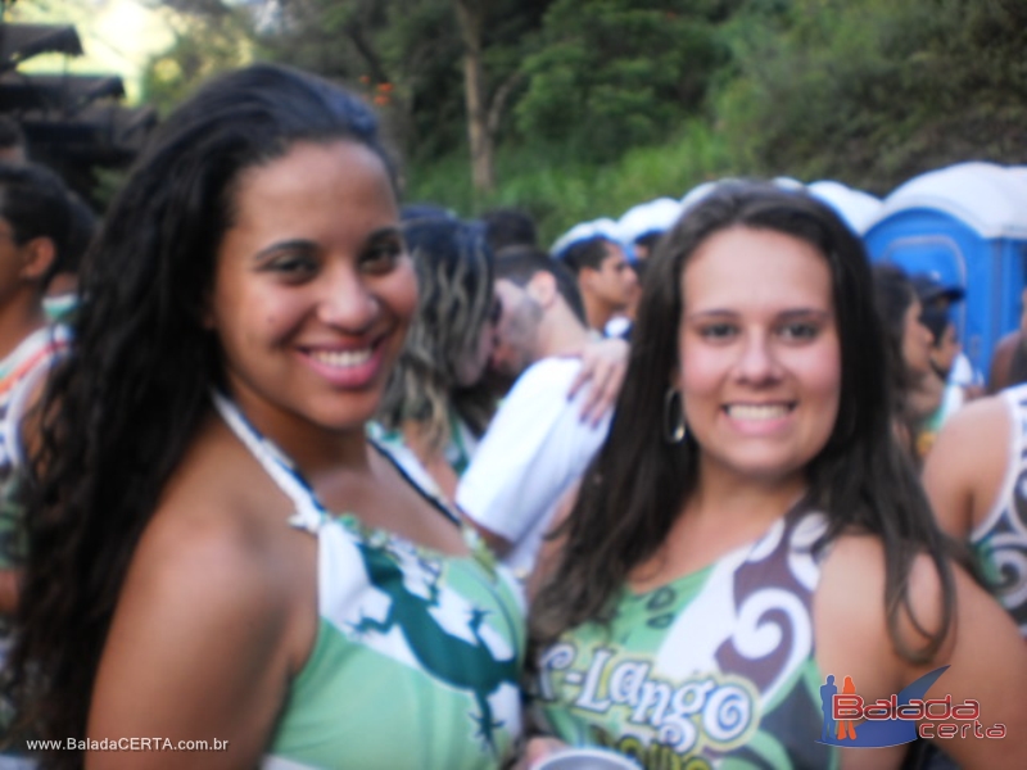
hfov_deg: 51.4
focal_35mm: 36
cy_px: 385
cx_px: 514
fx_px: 1068
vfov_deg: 39.7
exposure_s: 1/80
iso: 100
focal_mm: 6.3
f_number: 3.1
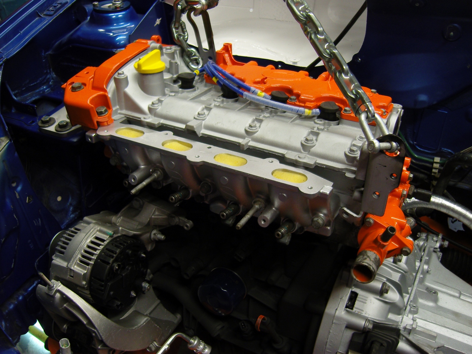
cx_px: 236
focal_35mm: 34
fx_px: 464
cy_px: 177
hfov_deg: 54.0
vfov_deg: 41.8
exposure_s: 1/40
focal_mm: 7.3
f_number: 2.8
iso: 160
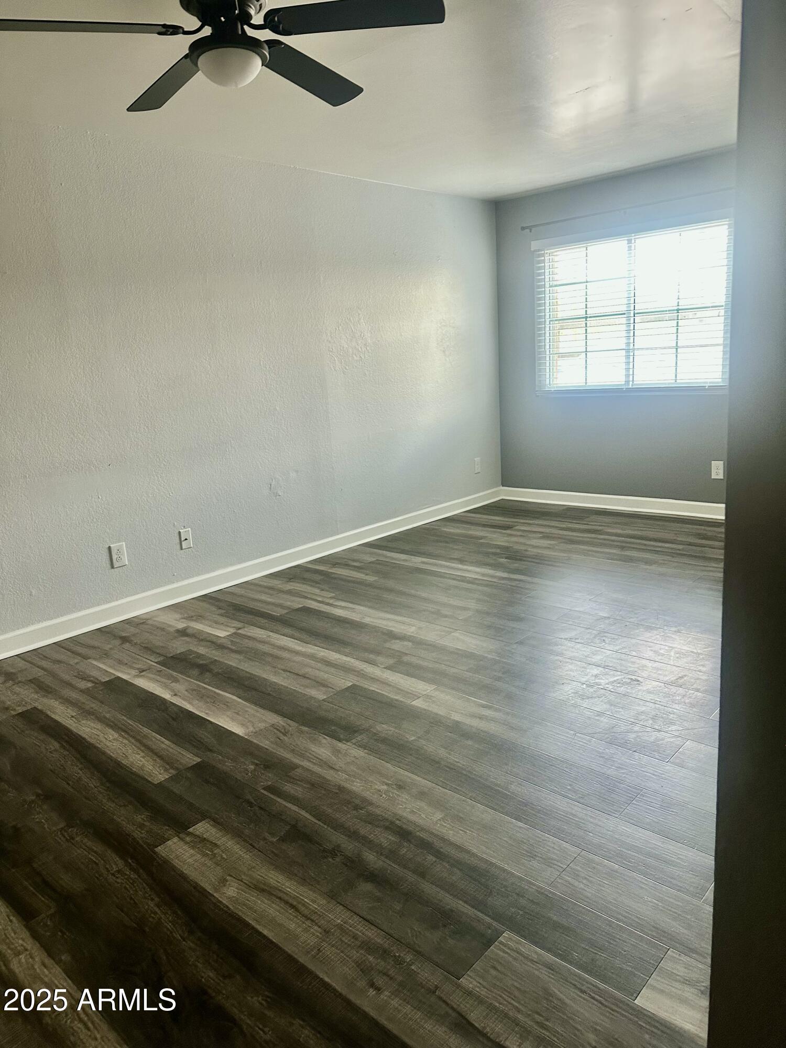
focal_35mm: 24
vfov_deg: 71.6
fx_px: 727
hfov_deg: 56.8
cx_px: 393
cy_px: 524
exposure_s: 1/60
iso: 250
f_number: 1.78
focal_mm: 6.86
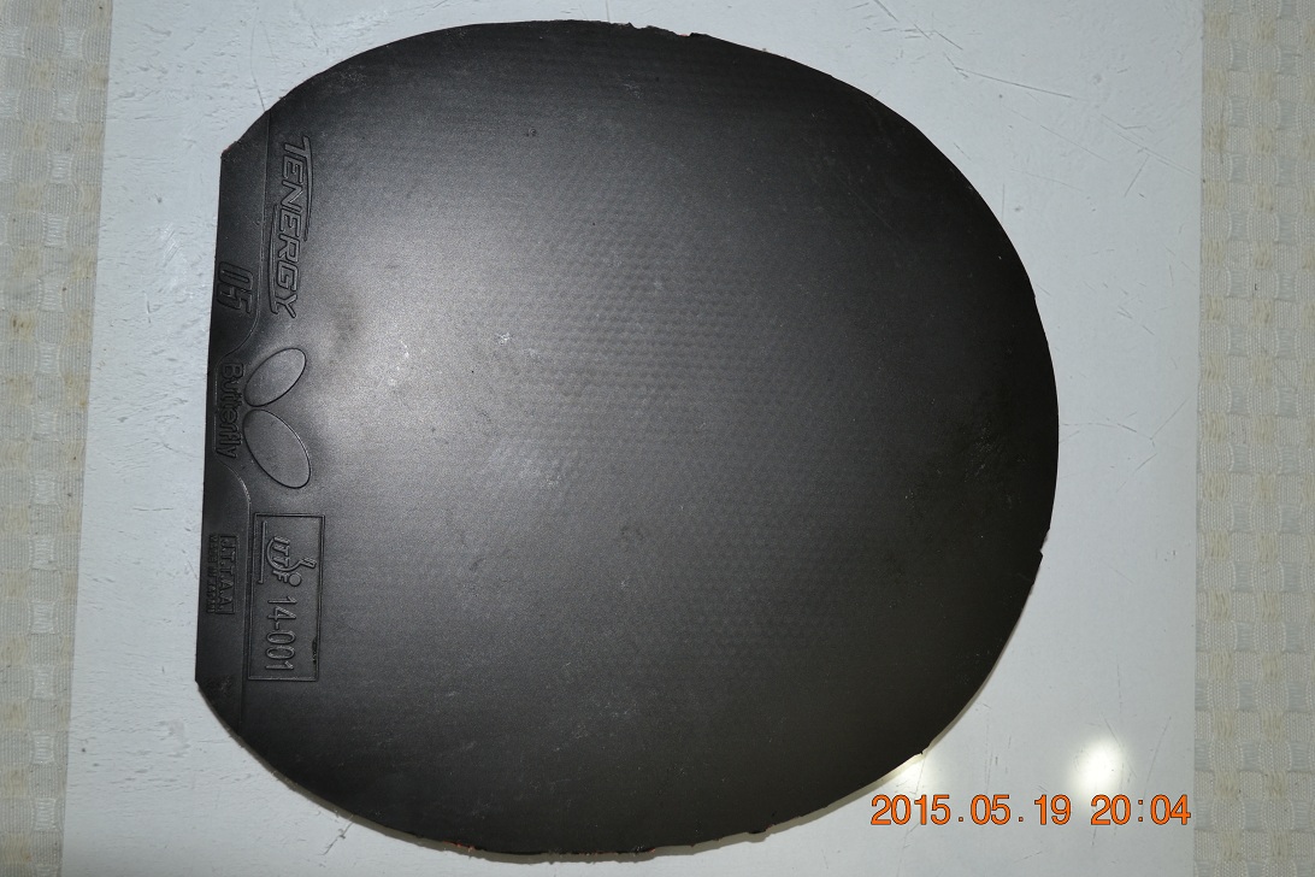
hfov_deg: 41.1
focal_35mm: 48
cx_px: 658
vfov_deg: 28.1
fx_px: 1753
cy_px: 438
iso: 320
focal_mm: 32
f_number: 4.8
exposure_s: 1/60
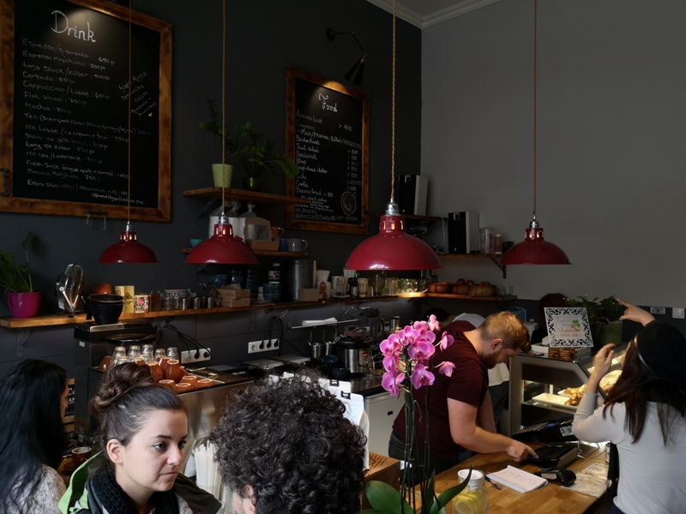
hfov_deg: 65.3
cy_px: 257
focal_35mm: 27
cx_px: 343
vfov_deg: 51.4
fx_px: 535
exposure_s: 1/50
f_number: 1.8
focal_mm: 3.95
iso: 125
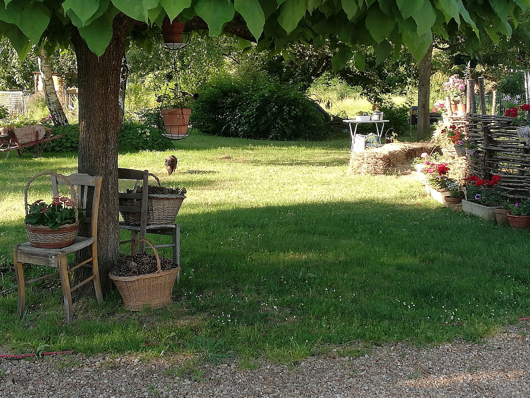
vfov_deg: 24.8
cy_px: 199
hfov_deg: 32.7
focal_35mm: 59
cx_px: 265
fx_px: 903
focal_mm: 3.81
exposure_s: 1/142
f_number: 2.2
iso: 50
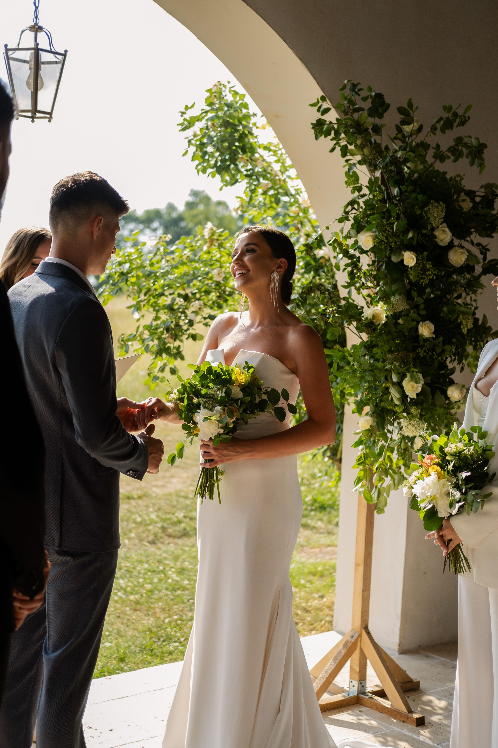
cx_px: 249
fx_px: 1100
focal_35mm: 53
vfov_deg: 37.5
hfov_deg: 25.5
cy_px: 374
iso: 400
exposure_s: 1/2000
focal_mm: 35
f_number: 2
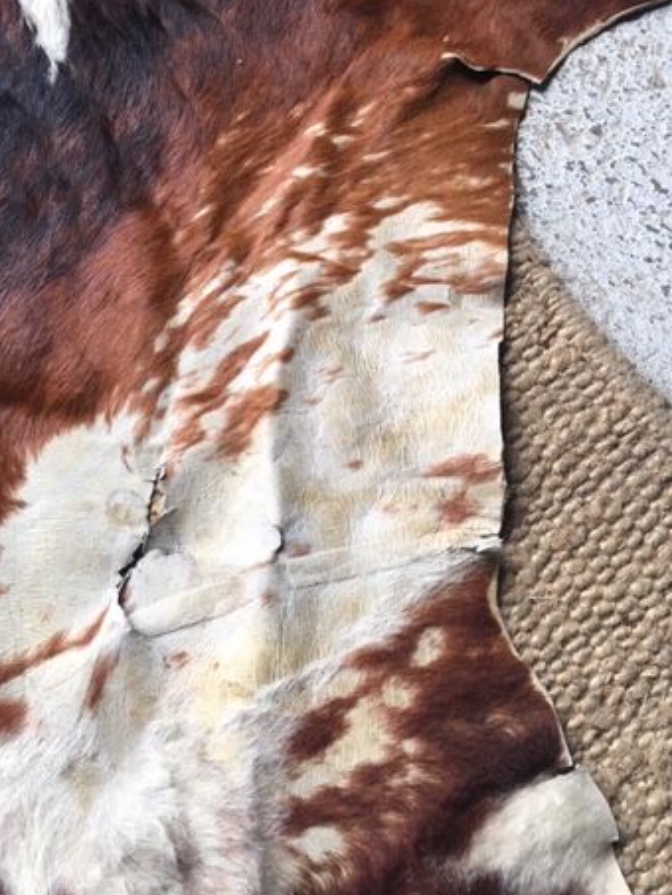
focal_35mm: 41
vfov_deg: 45.6
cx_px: 293
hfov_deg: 35.1
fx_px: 1061
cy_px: 373
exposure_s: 1/33
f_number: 2.2
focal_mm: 4.15
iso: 25
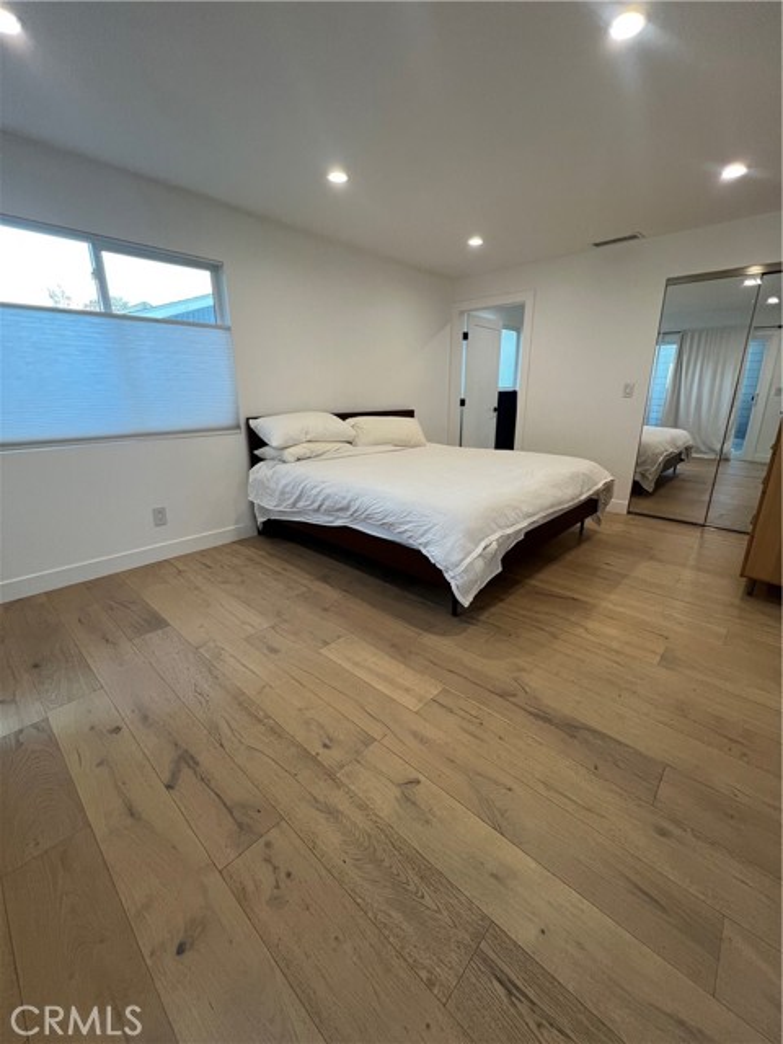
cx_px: 392
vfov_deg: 106.2
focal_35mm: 13
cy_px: 522
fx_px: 392
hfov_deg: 89.9
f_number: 1.8
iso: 160
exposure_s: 1/120
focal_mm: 1.57
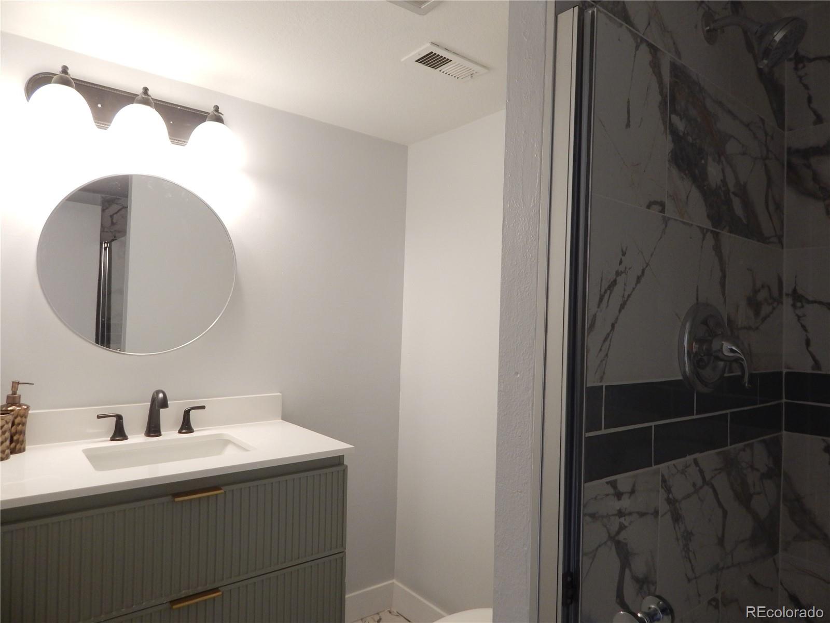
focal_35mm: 22
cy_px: 312
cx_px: 415
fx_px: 528
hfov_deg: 76.4
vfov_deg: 61.1
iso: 180
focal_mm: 4
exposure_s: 1/30
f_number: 3
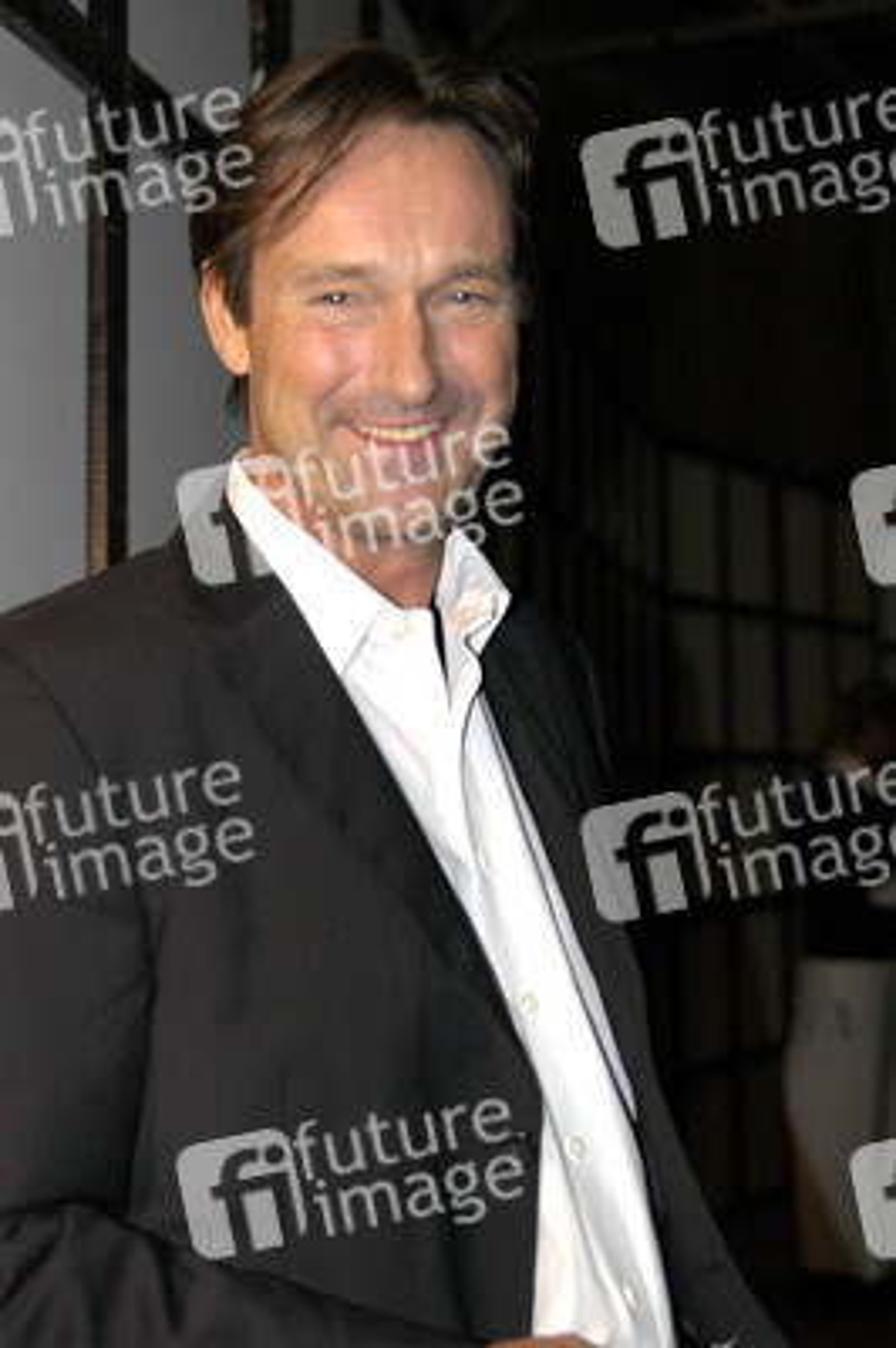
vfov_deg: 31.9
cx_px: 448
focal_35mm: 63
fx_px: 2356
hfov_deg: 21.5
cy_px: 674
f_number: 3.2
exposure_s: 1/125
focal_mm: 42
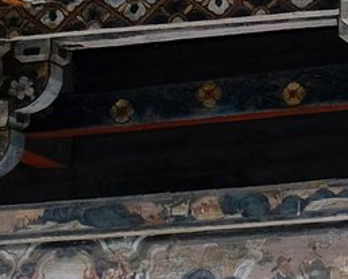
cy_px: -348
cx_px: 522
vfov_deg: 2.8
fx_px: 5599
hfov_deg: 3.5
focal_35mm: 543
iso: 640
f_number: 4.5
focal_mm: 48.6
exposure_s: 1/220
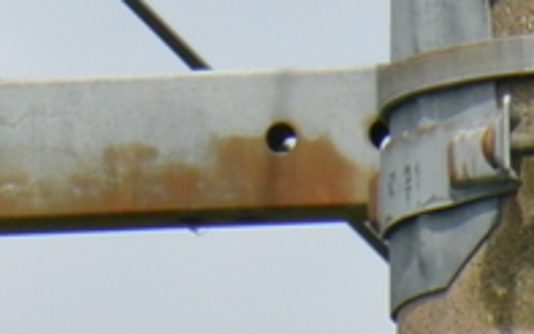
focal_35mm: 5017
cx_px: 41
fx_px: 72993
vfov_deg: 0.3
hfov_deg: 0.4
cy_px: -296
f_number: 6.3
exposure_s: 1/1250
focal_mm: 300
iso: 160
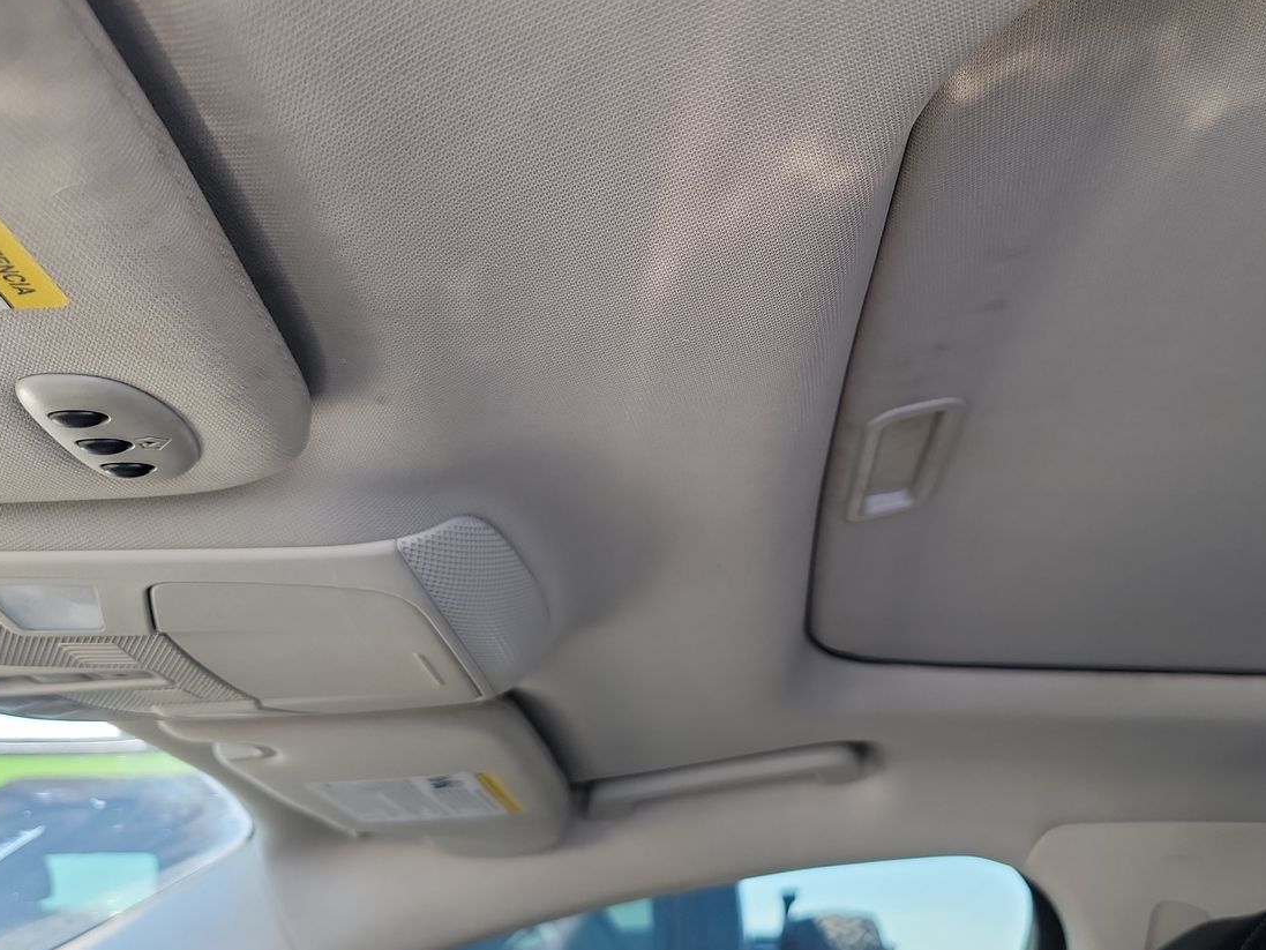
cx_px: 800
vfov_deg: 40.3
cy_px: 330
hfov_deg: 52.0
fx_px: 1280
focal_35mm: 35
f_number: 1.8
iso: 57
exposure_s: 1/59
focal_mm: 6.7
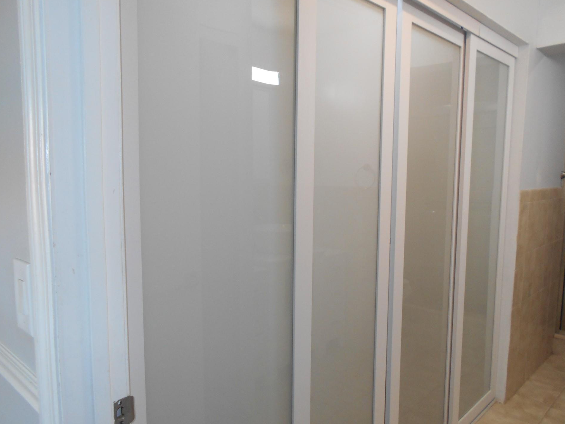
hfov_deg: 63.5
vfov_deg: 49.7
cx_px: 282
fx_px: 457
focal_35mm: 28
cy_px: 224
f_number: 3.2
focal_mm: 4.6
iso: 160
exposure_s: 1/30
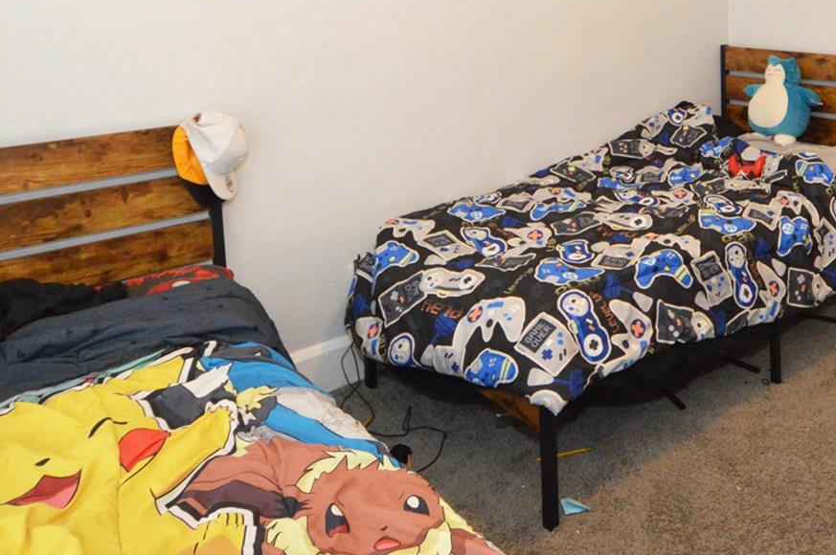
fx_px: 765
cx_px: 628
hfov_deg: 54.6
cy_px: 53
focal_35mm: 33
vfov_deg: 37.2
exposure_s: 1/60
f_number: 4
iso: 2200
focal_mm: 12
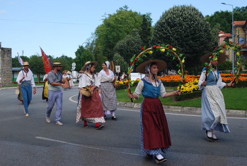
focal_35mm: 48
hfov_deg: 41.0
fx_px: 330
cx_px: 124
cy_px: 83
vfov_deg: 28.2
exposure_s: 1/160
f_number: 6.3
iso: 100
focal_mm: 32
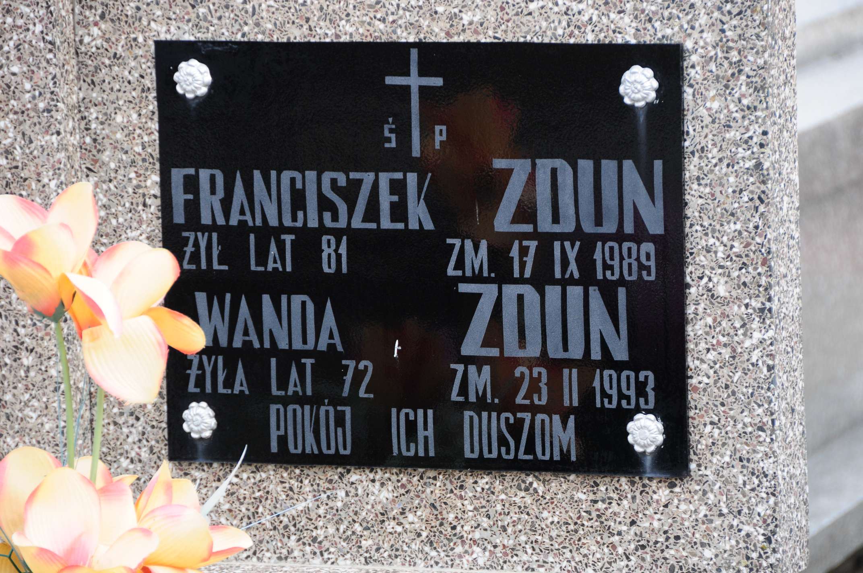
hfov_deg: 8.1
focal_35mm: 255
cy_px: 286
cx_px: 432
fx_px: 6105
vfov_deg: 5.4
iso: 500
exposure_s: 1/200
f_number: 7.1
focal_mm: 170
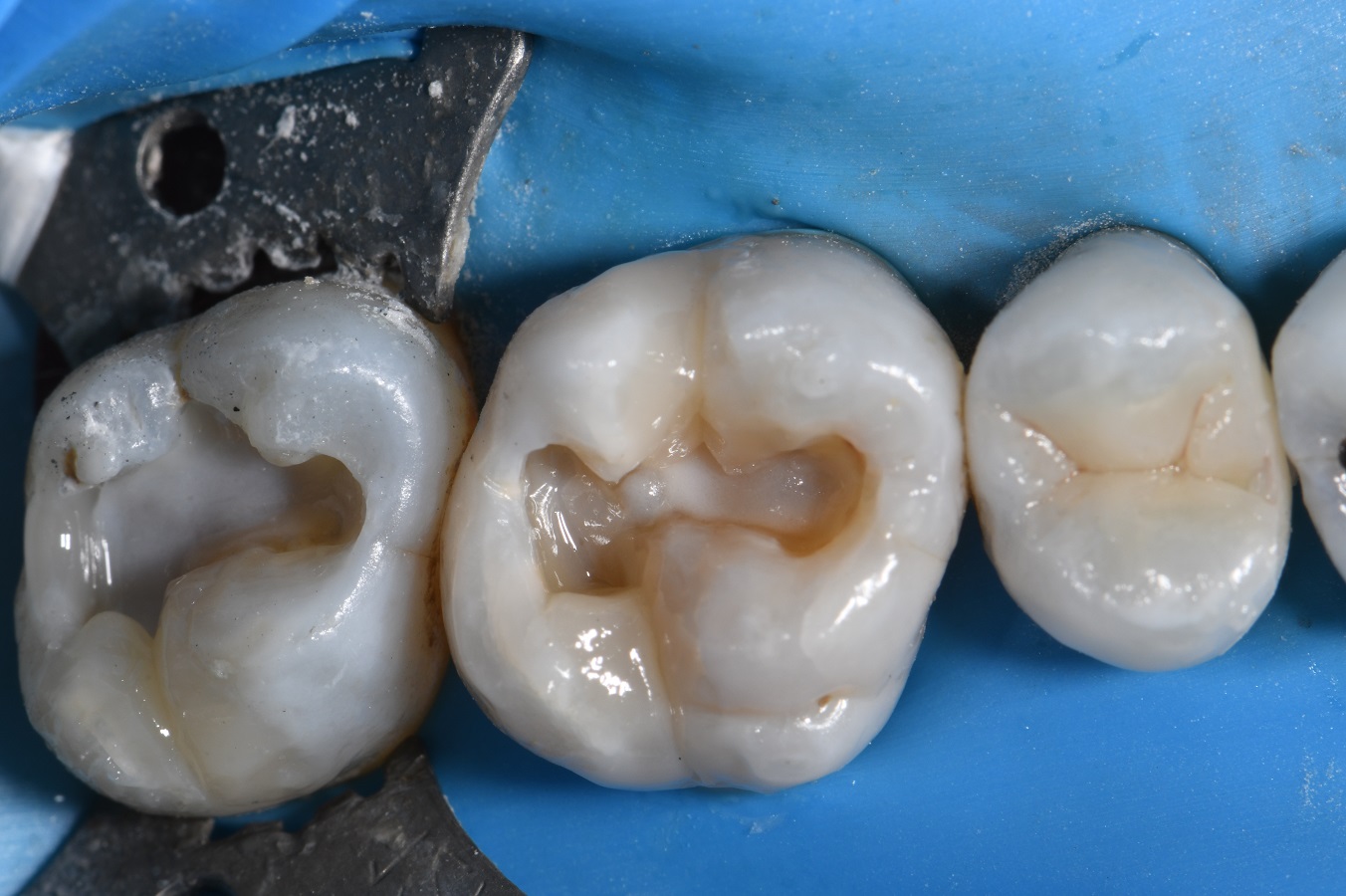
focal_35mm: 157
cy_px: 448
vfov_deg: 8.7
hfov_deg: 13.1
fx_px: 5867
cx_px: 673
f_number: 32
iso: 200
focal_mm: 105
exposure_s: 1/160
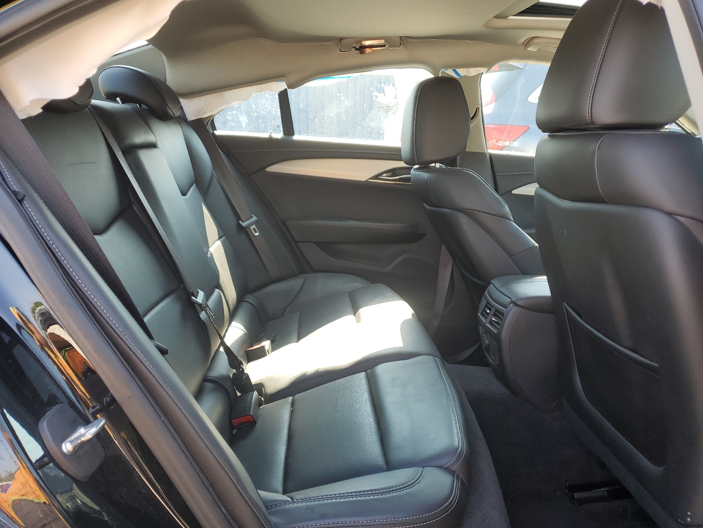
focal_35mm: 26
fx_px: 528
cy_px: 264
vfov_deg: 53.1
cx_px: 352
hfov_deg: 67.3
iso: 50
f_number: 1.5
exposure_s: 1/182
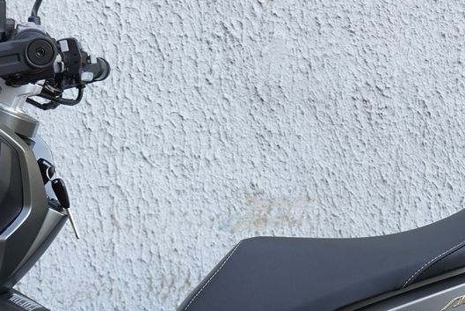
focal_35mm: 121
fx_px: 1563
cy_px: 342
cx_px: 198
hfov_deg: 16.9
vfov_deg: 11.2
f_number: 4
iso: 400
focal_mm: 32
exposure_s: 1/160
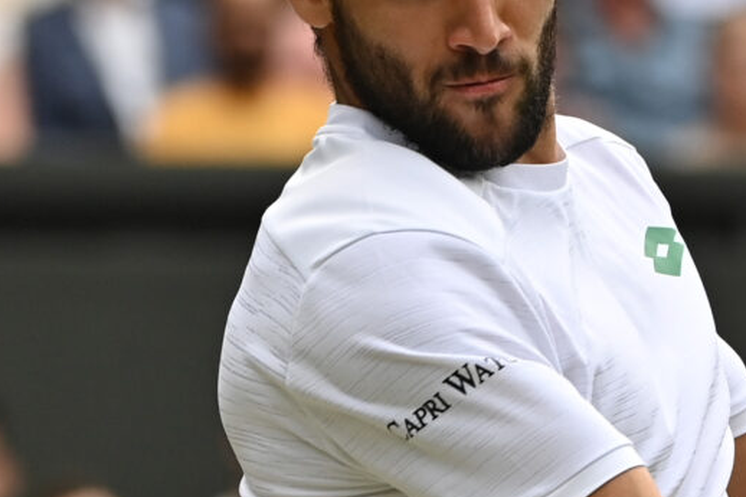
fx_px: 18436
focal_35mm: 890
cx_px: 361
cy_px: 550
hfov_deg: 2.3
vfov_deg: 1.5
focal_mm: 180
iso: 500
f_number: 4
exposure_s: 1/2000
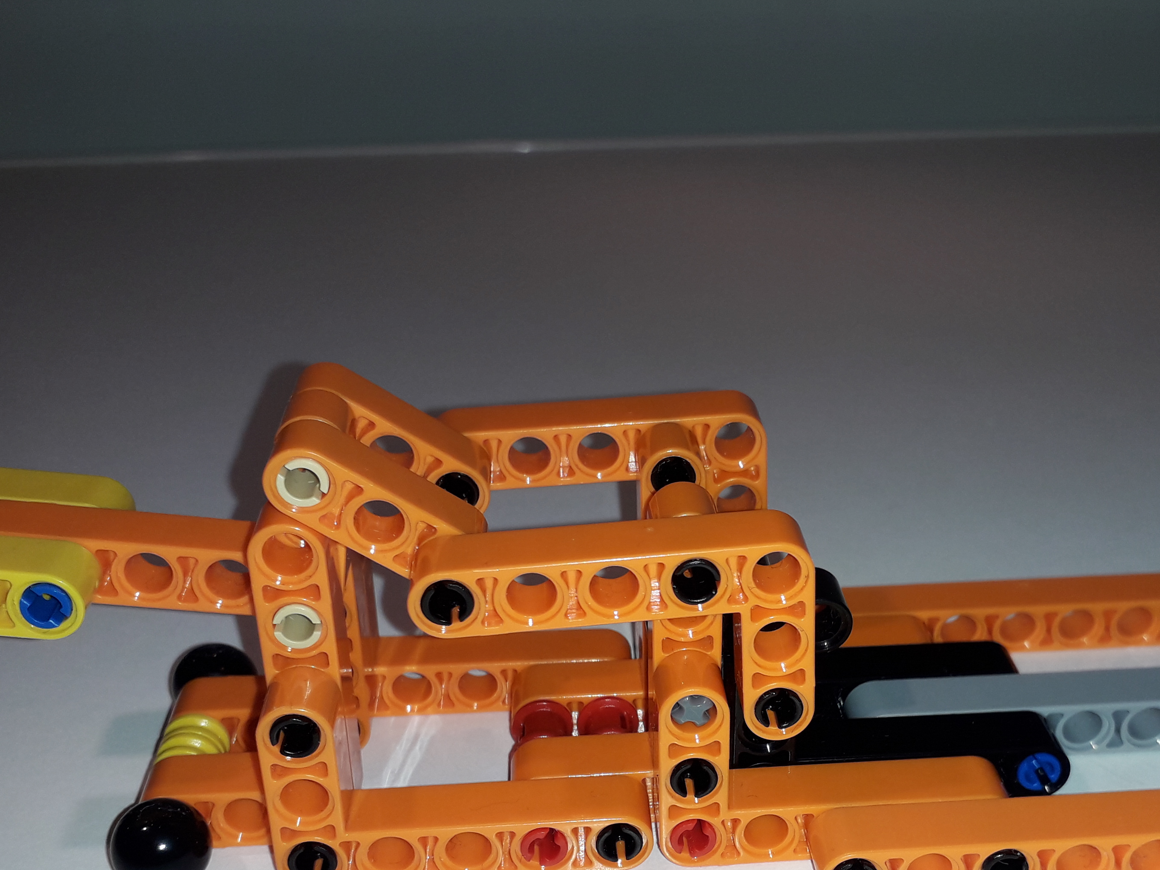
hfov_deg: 45.4
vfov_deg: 34.7
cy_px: 608
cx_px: 720
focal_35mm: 41
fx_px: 1374
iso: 40
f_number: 1.9
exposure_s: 1/334
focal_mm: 3.6
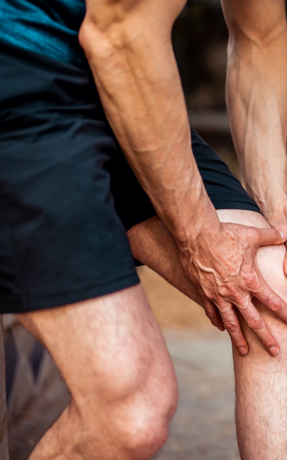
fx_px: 1026
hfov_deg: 15.4
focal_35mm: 82
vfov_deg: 25.2
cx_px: 329
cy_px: 243
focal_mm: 50
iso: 100
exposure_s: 1/125
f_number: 1.8
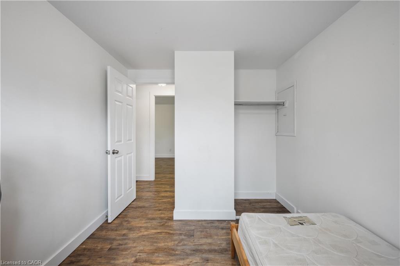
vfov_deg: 81.1
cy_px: 133
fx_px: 155
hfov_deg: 104.3
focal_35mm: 14
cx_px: 200
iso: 400
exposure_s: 1/3
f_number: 18
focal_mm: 14
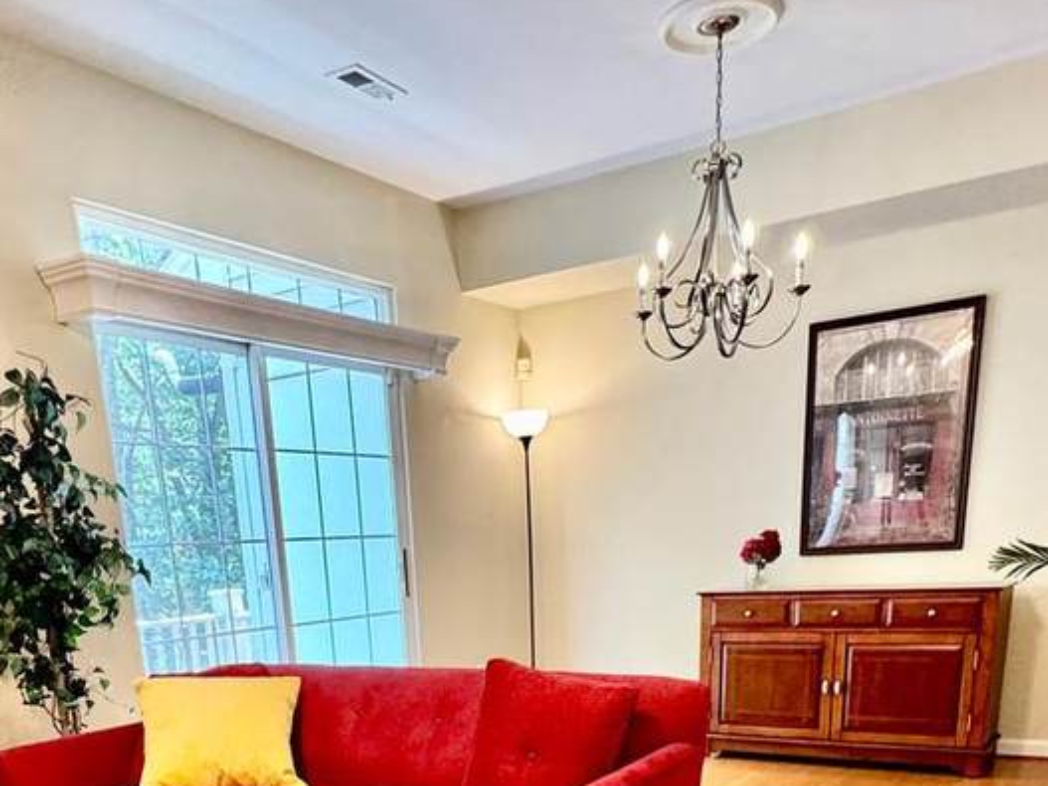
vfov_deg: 35.4
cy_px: 878
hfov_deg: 53.8
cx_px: 461
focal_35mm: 34
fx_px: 1029
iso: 320
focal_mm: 2.22
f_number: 2.2
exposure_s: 1/60
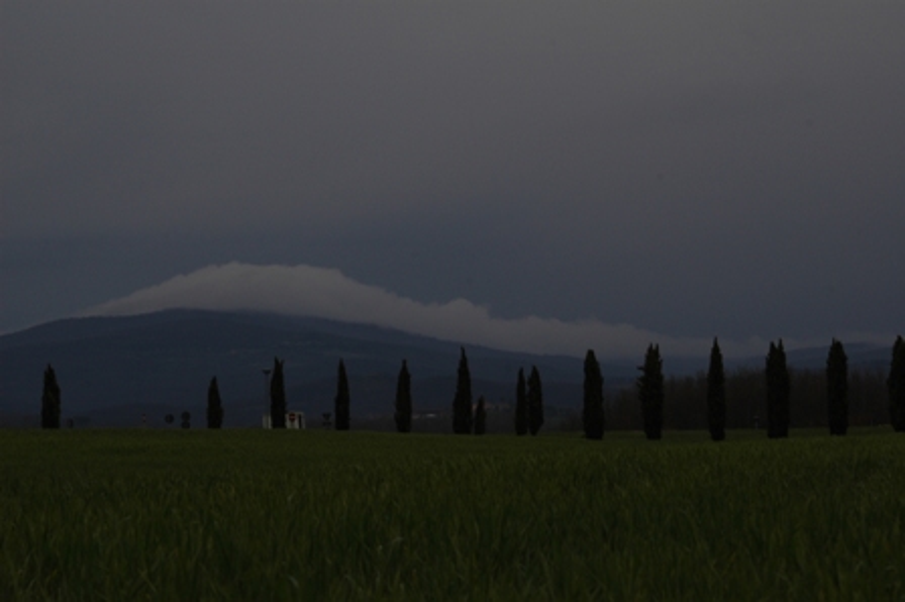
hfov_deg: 12.5
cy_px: 301
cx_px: 452
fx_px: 4145
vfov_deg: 8.3
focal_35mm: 165
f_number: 11
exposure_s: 1/125
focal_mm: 110
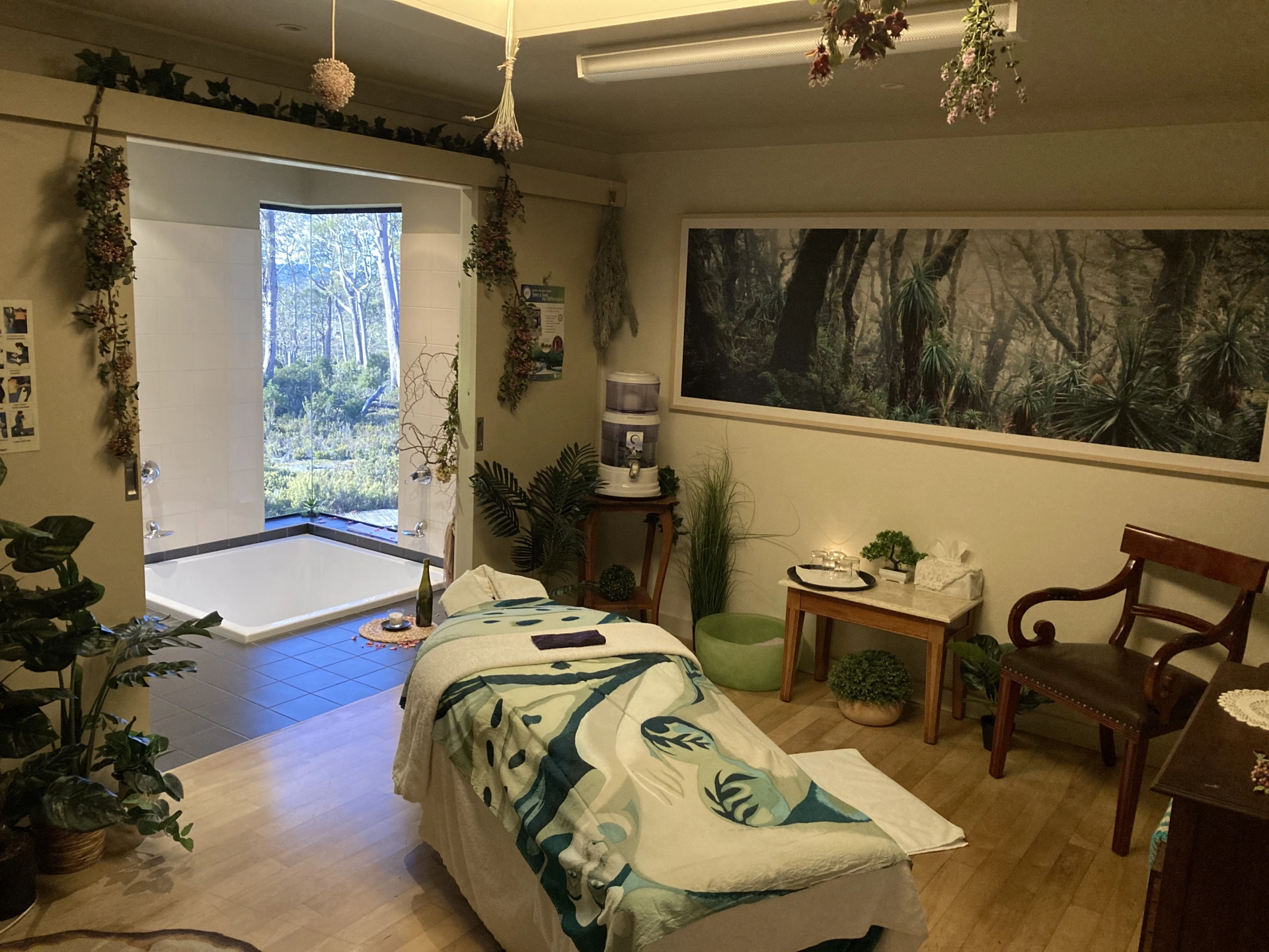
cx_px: 634
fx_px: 1026
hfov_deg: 63.4
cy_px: 476
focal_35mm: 28
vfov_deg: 49.7
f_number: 1.8
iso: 320
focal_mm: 3.99
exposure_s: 1/25
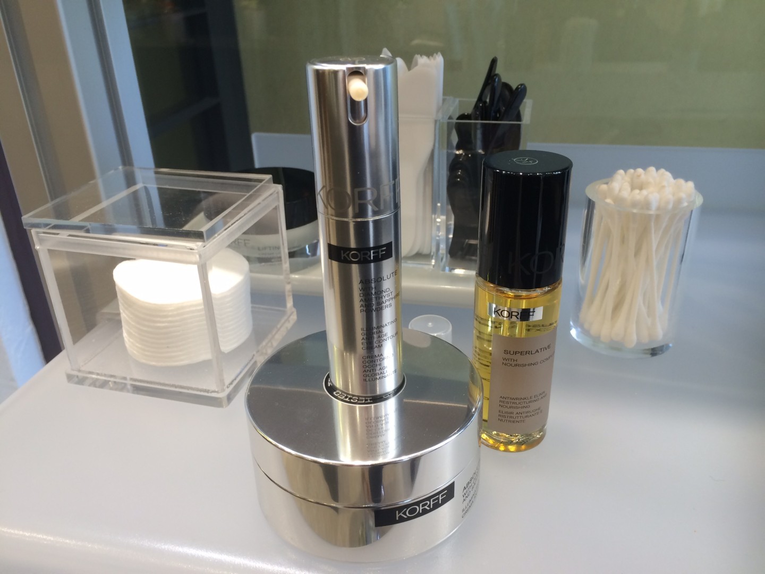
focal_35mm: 29
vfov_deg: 48.2
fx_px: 641
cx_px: 382
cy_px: 287
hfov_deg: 61.7
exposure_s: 1/33
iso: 32
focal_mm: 4.15
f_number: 2.2
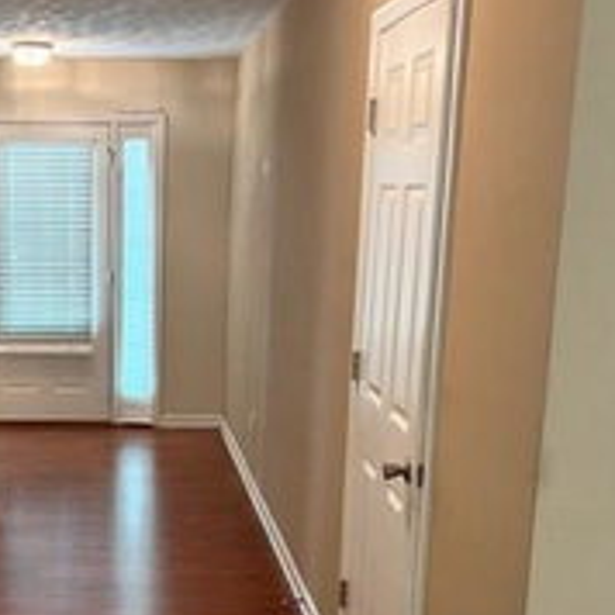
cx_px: 119
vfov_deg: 30.7
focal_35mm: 55
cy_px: 432
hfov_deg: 30.3
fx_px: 1106
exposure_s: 1/60
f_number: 1.5
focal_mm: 5.7
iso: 500
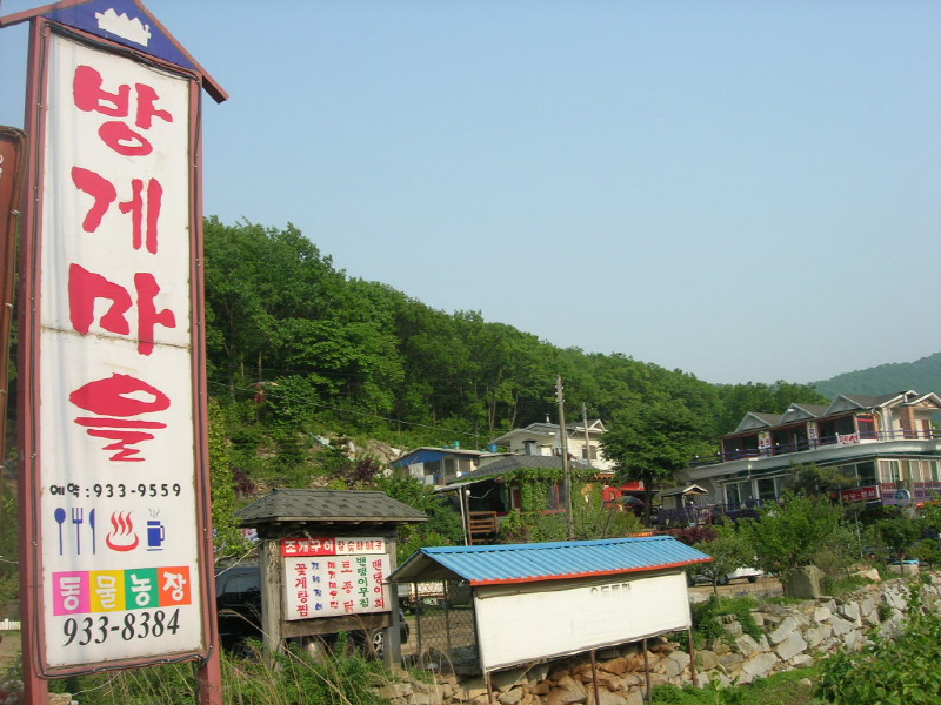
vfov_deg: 37.7
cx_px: 470
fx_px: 1033
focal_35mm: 38
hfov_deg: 49.0
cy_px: 352
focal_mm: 7.8
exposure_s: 1/436
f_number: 4.8
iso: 64
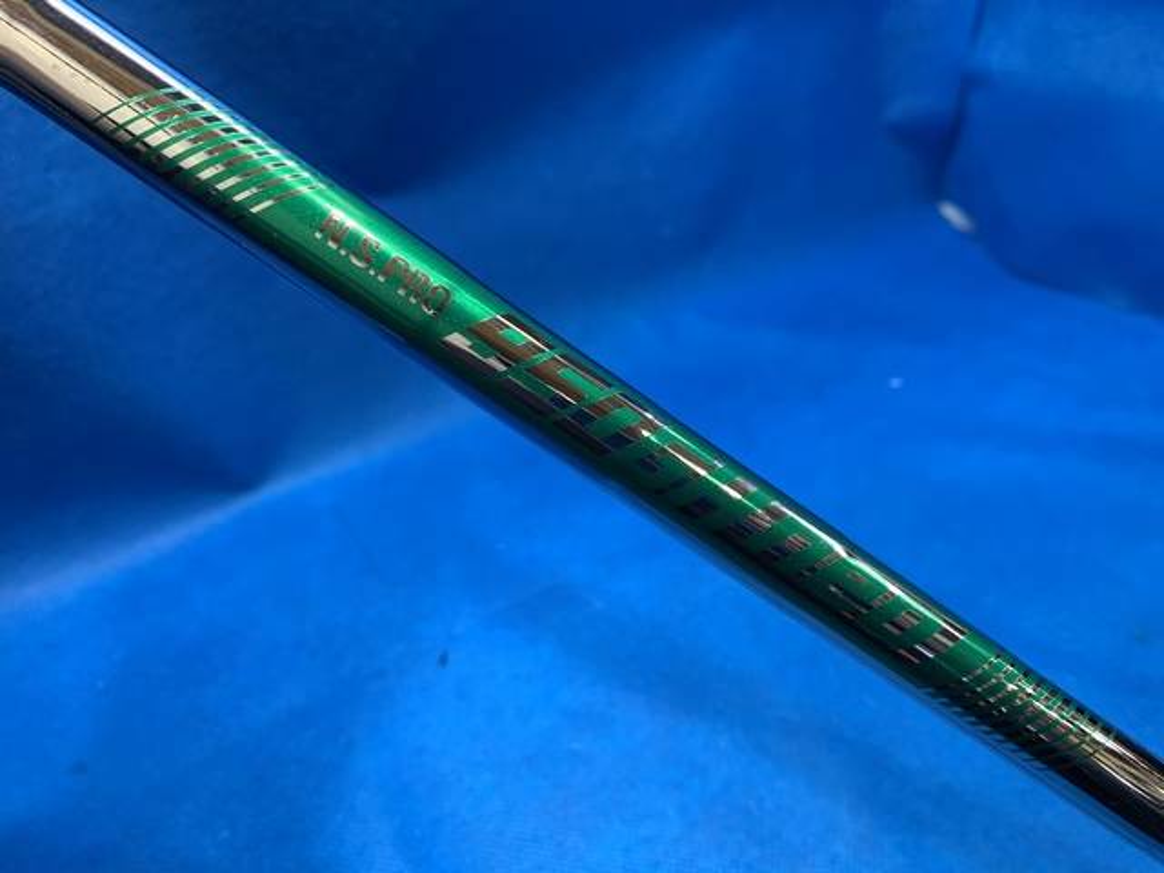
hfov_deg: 67.3
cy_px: 436
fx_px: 874
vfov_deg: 53.1
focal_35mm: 26
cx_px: 582
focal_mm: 4.25
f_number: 1.8
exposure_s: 1/60
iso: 125
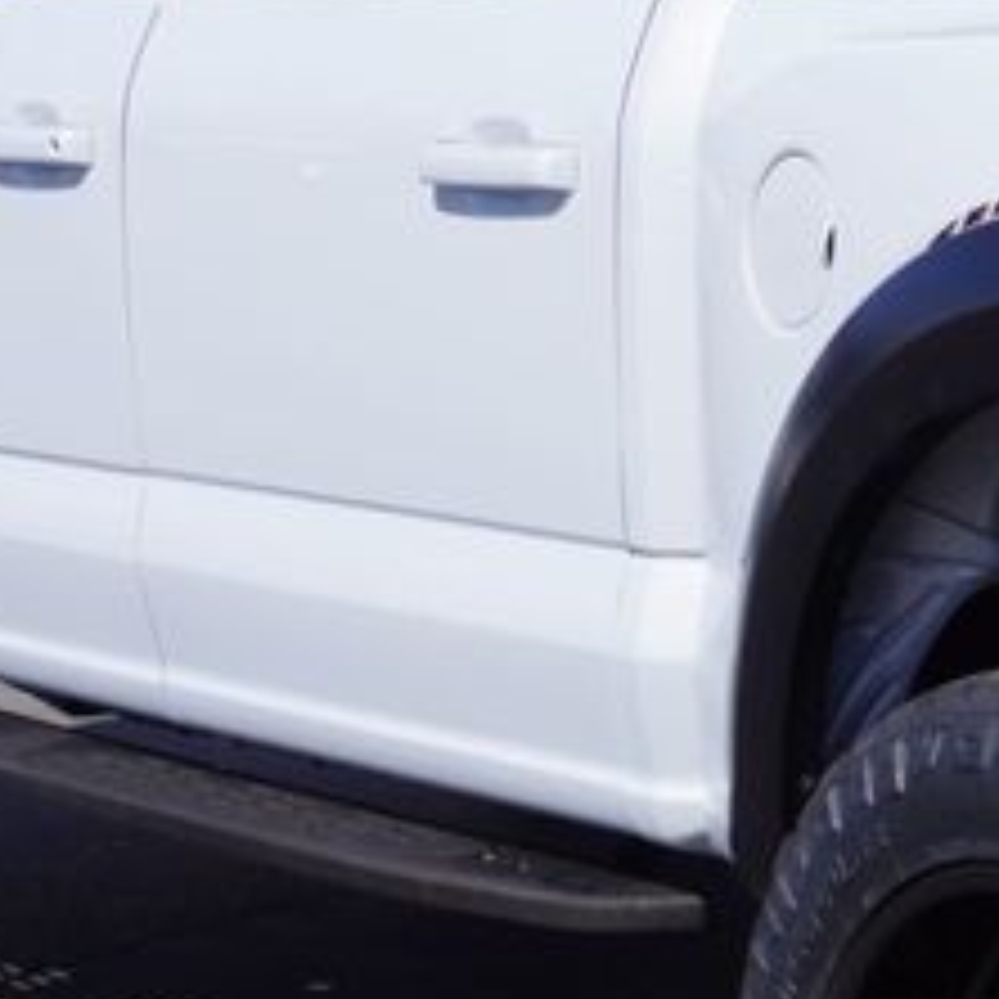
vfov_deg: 12.4
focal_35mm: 141
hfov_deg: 12.0
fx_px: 4604
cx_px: 1336
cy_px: 621
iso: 100
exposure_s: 1/160
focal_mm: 24
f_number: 11
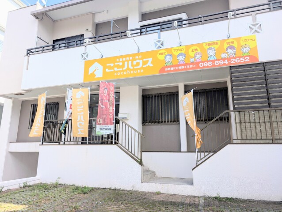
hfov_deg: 71.5
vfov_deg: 56.9
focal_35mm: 24
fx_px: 196
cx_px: 141
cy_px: 106
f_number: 1.68
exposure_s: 1/383
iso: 18
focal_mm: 6.9
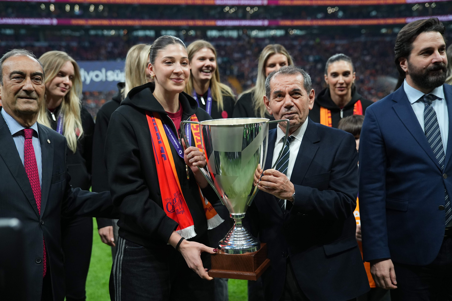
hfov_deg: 41.1
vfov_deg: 28.1
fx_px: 603
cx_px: 226
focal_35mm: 48
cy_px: 150
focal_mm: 48
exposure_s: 1/1000
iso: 2000
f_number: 3.2
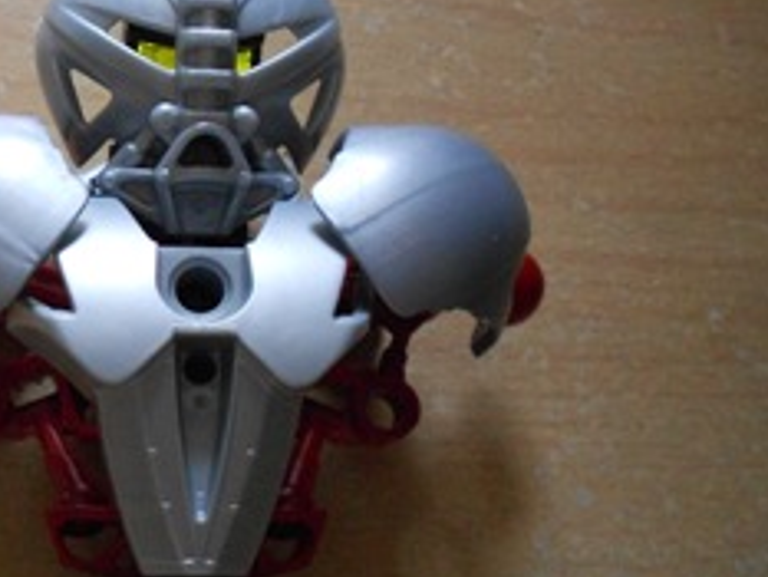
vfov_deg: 29.1
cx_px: 155
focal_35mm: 50
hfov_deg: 36.9
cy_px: 280
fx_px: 1110
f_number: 3.2
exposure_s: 1/160
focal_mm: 4.6
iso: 400
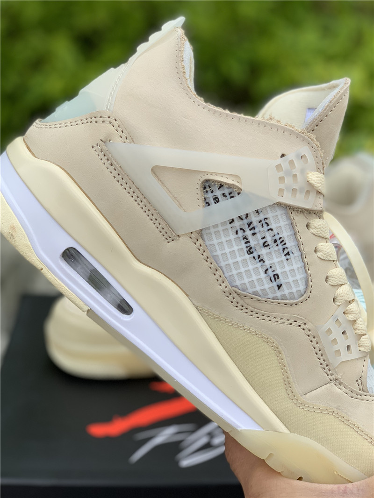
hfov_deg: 28.0
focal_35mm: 52
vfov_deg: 36.8
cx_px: 187
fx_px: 749
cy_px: 249
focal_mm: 6
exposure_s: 1/393
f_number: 2.4
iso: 16
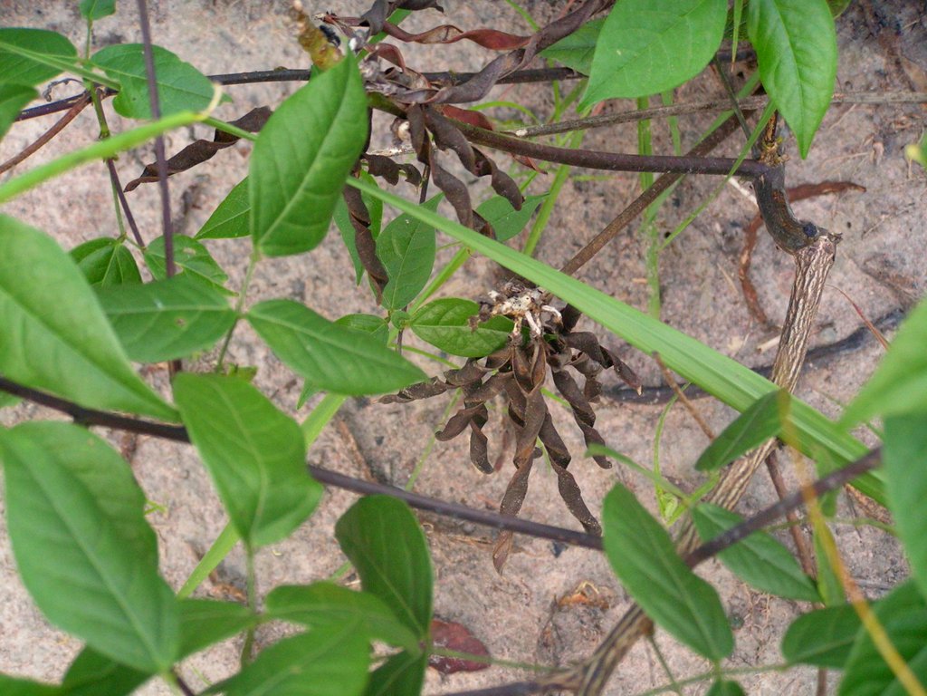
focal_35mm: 125
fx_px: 3347
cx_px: 464
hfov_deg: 15.8
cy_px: 348
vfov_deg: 11.9
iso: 200
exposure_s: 1/100
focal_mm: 20.8
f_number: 3.2
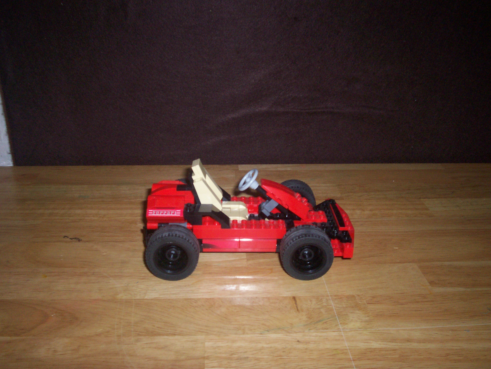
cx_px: 246
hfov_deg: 51.4
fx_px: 511
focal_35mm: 36
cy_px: 184
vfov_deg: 39.7
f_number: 4.5
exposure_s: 1/64
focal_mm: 5.9
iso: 140
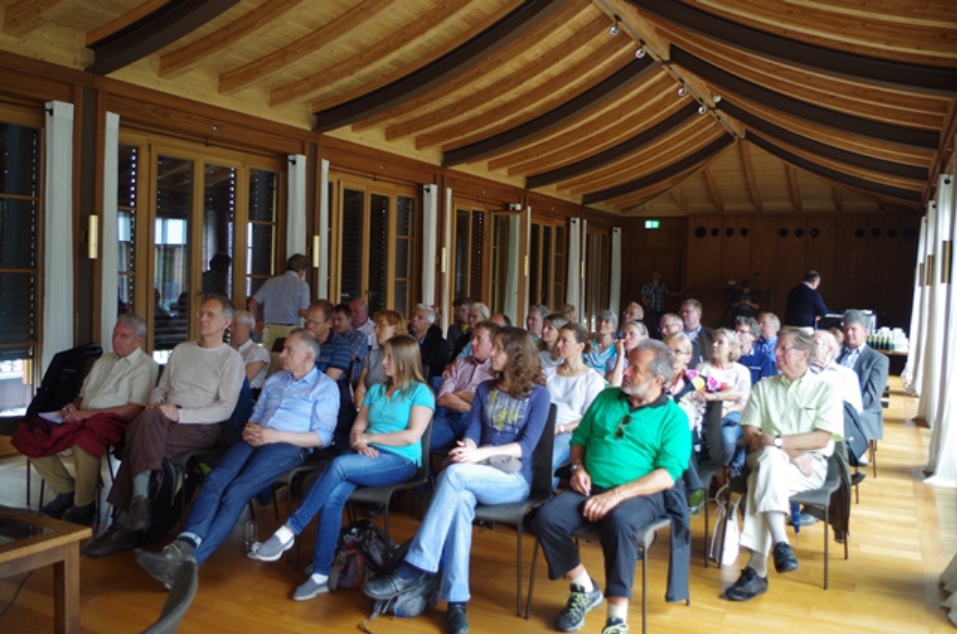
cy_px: 317
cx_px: 478
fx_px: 822
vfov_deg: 42.2
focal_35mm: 31
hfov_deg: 60.4
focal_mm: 21.25
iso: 400
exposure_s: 1/50
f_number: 4
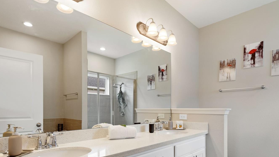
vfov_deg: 56.9
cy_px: 107
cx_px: 135
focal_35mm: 19
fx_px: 141
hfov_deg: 89.5
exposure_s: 1/5
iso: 400
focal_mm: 10
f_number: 4.5
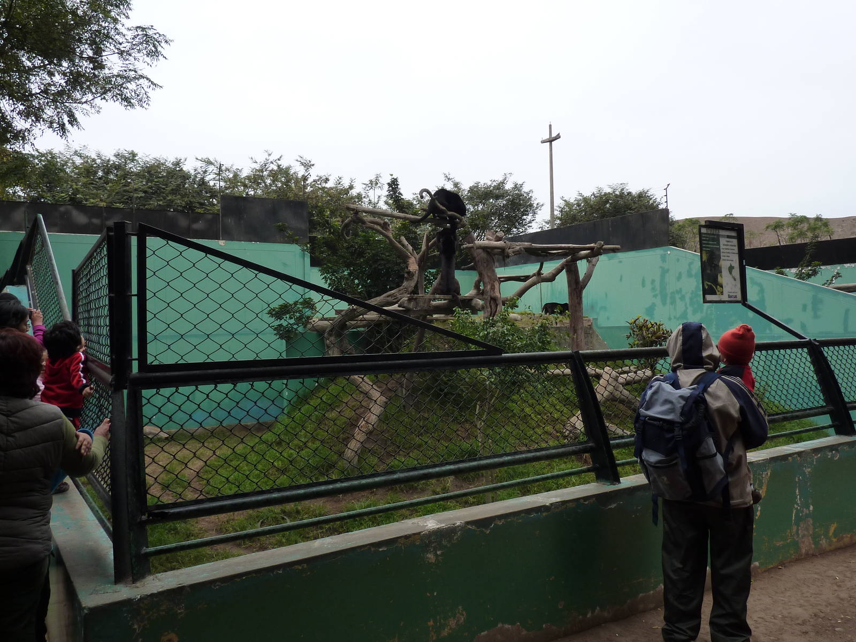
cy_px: 321
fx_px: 717
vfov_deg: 48.2
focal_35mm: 29
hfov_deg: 61.7
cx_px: 428
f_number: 4
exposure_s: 1/125
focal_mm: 4.7
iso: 125
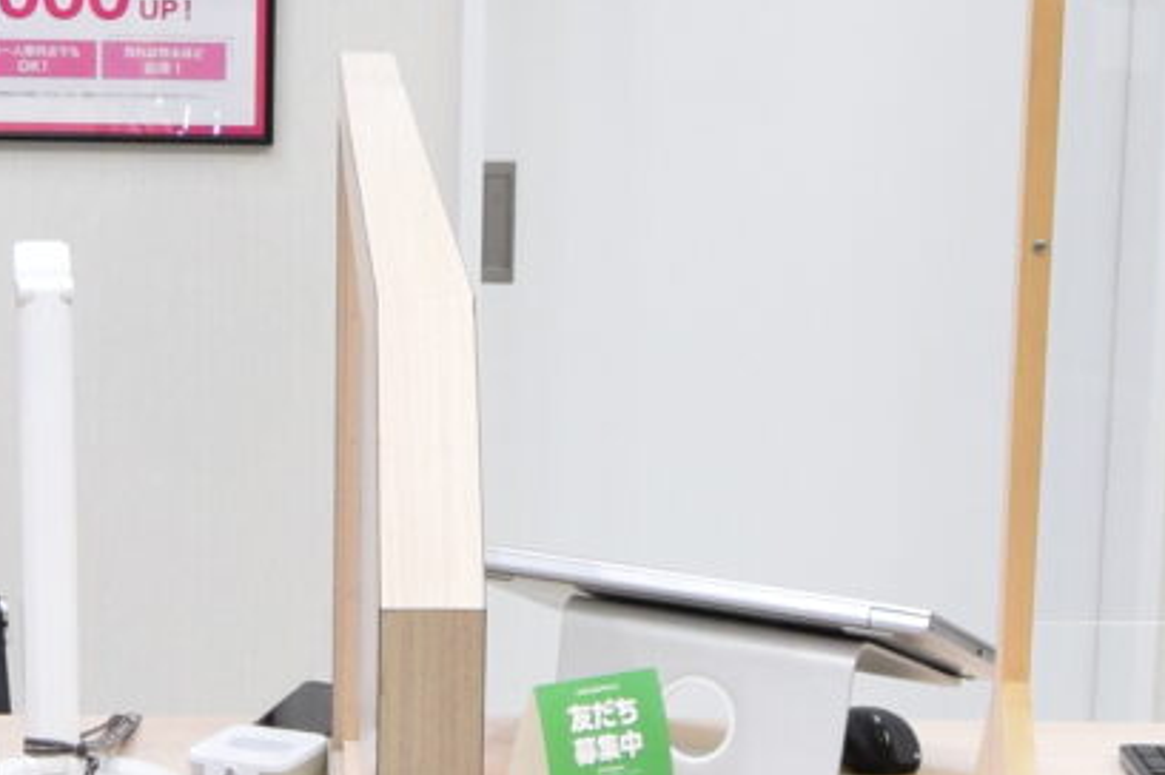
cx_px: 236
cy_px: 346
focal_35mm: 94
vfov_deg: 14.5
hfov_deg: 21.4
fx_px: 3039
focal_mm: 10
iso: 800
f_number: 8
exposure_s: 1/30
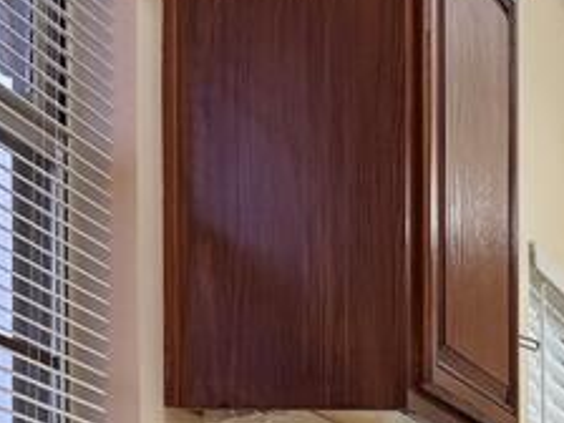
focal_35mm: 119
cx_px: 1060
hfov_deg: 14.3
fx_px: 1939
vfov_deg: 11.6
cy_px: 728
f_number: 1.6
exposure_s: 1/60
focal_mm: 5.96
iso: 80
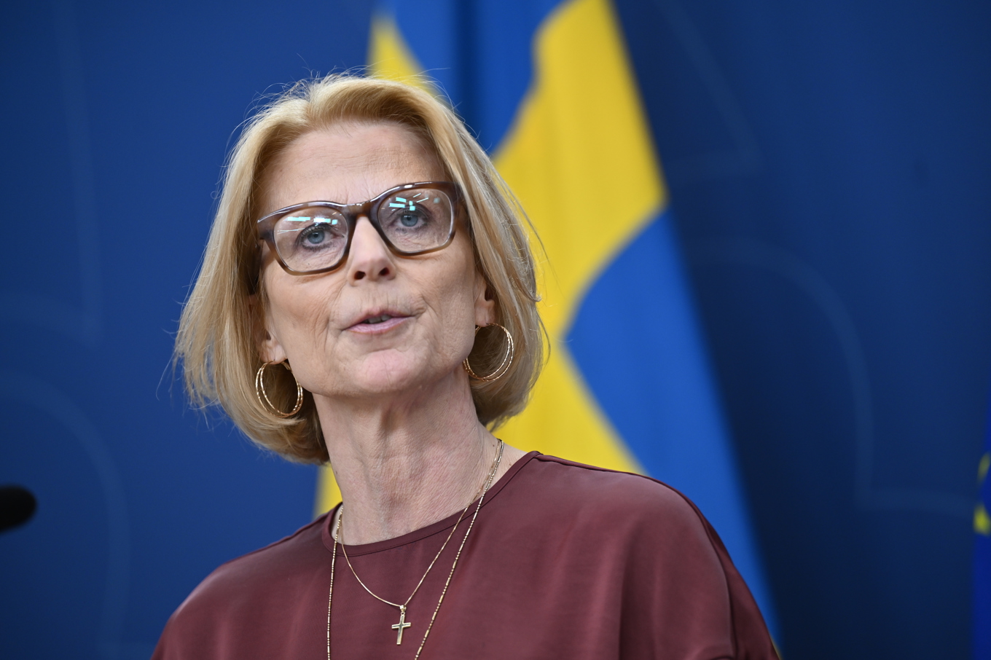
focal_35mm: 200
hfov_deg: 10.3
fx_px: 5504
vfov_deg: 6.9
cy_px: 330
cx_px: 496
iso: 800
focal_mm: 200
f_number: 2.8
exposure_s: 1/250
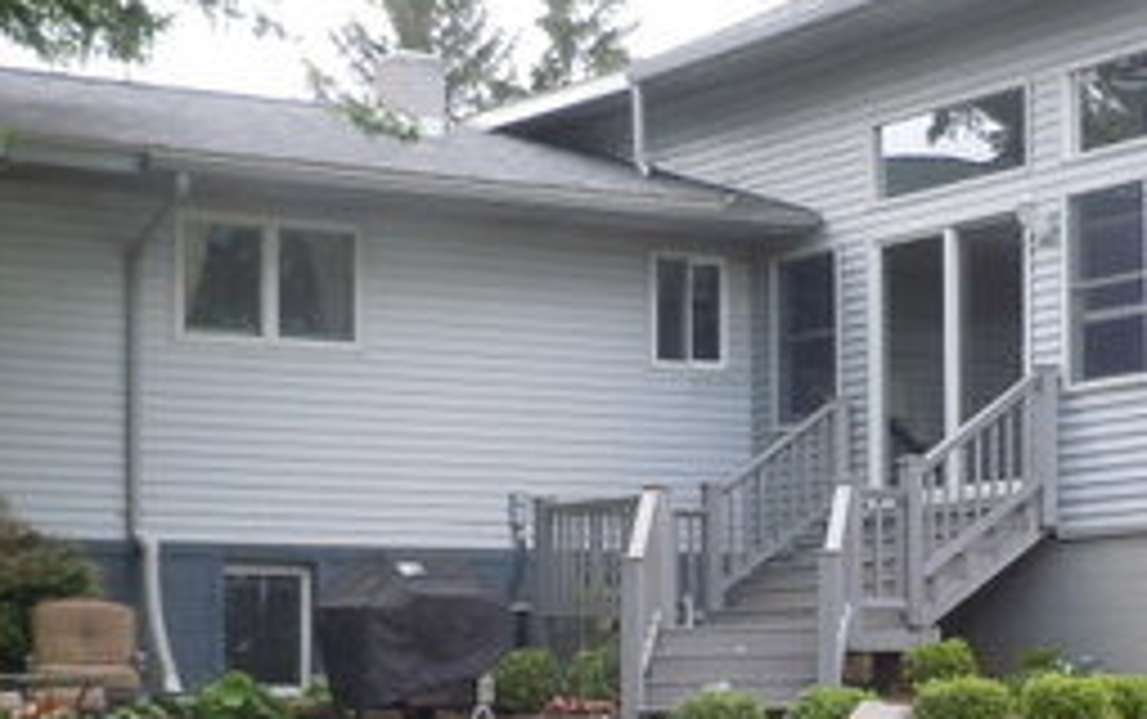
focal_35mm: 93
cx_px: 571
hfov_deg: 22.3
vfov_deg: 14.0
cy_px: 584
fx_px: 2910
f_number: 3.7
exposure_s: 1/160
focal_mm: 5
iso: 100
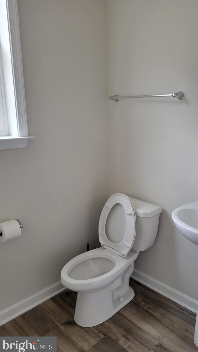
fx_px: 271
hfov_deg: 39.6
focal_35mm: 29
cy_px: 175
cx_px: 133
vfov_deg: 66.1
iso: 125
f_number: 1.8
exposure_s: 1/120
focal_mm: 5.4
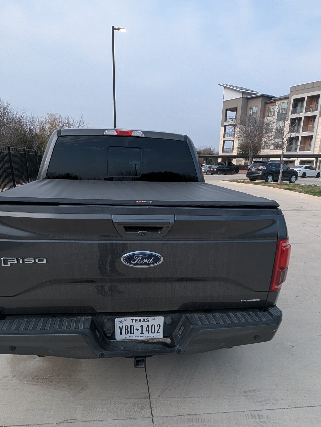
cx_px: 152
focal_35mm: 24
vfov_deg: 70.1
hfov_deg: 56.9
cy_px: 273
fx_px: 296
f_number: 2.2
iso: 47
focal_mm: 1.95
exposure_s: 1/708
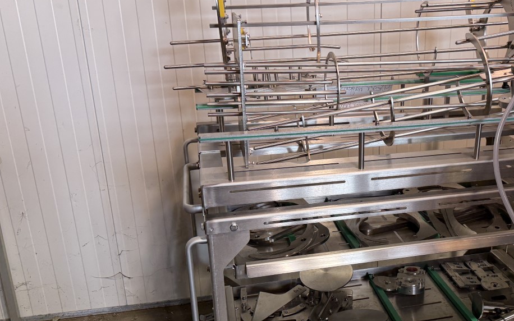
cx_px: 368
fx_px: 560
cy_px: 189
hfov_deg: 47.9
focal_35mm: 40
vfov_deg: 31.9
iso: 160
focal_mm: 6.76
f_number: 1.78
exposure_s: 1/100
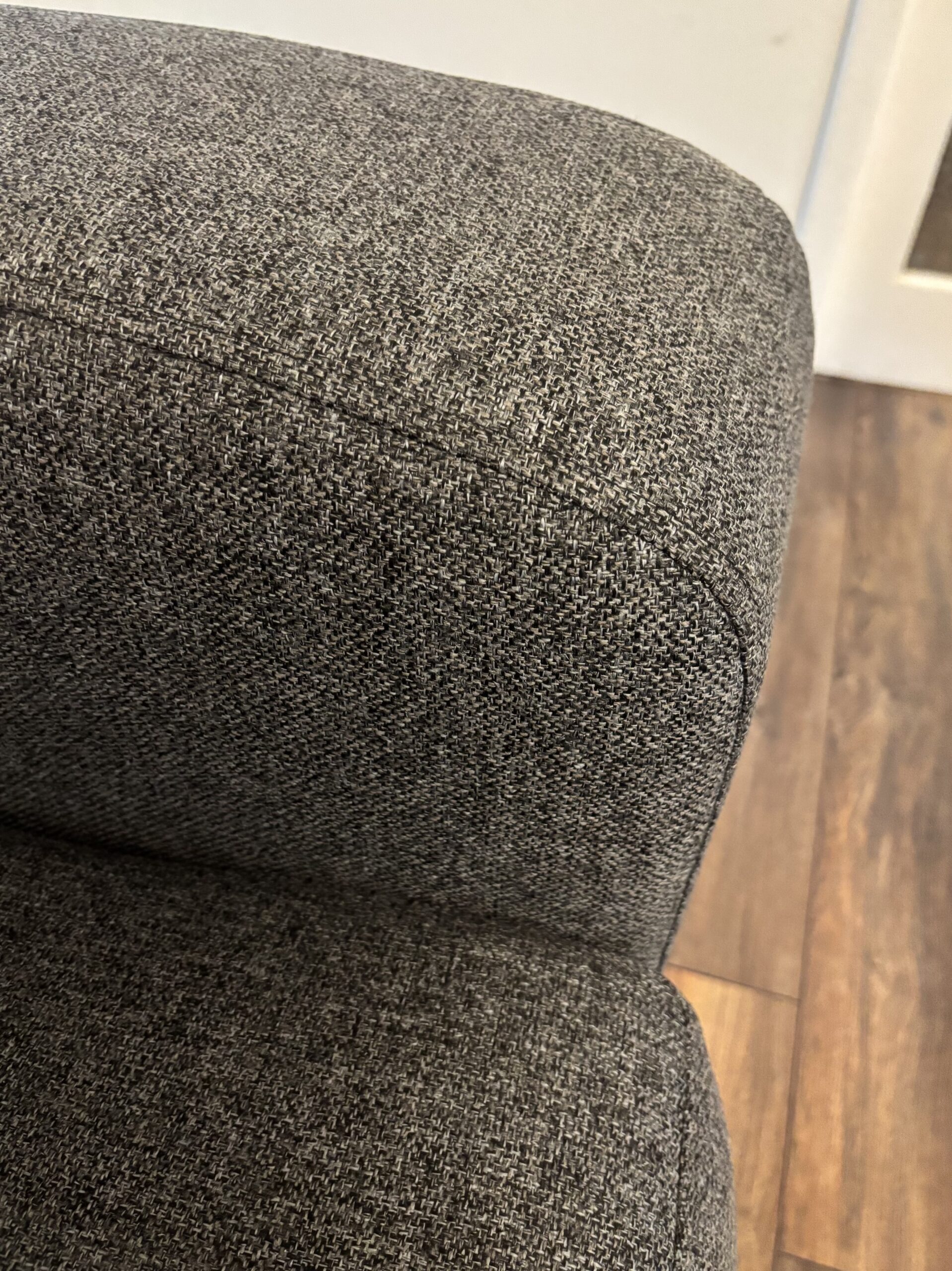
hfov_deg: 53.0
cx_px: 476
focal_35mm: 26
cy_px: 636
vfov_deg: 67.3
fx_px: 954
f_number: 1.6
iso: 640
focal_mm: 5.96
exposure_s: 1/30
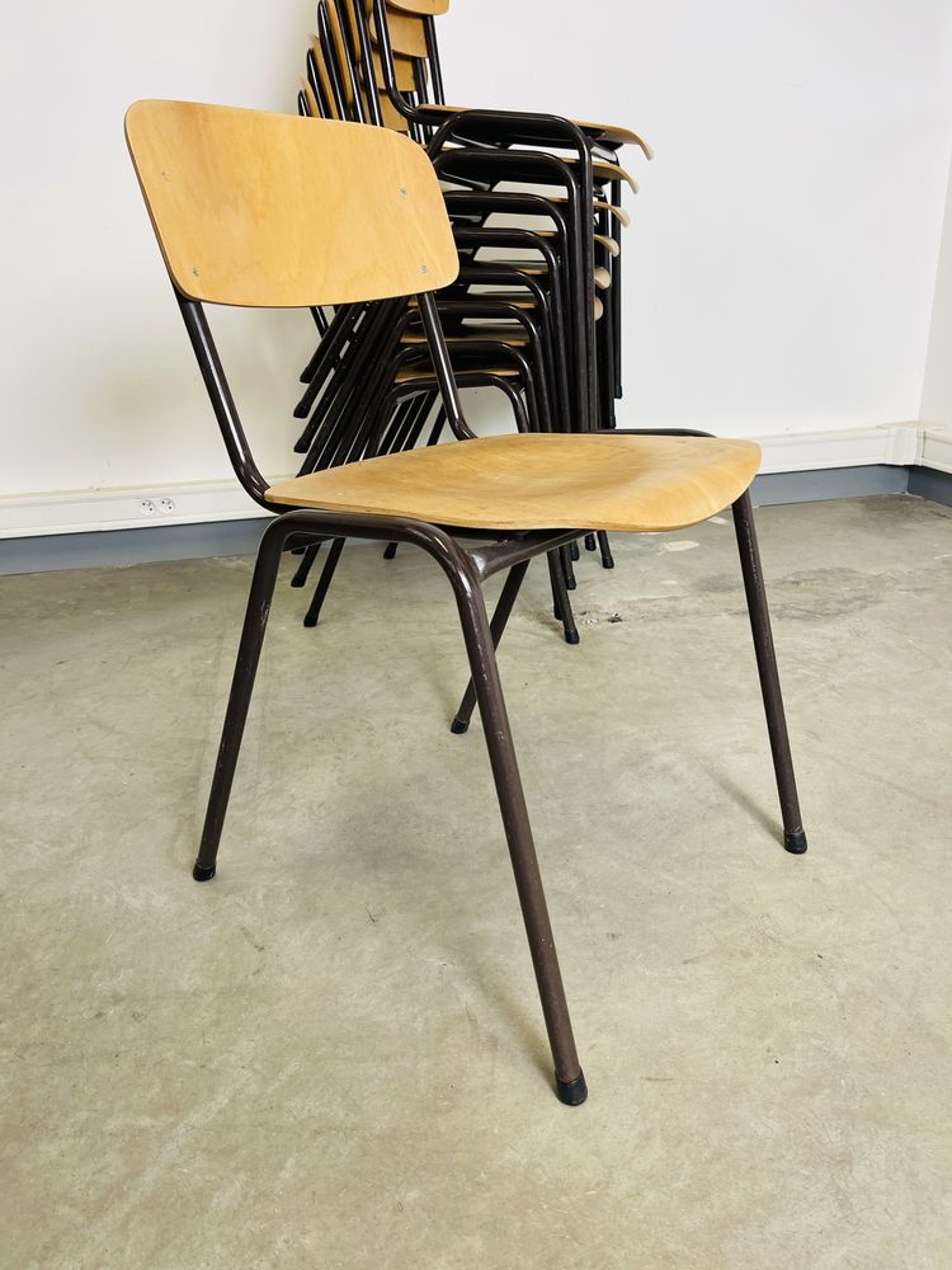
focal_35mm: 26
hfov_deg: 53.1
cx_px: 476
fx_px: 953
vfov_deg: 67.3
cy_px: 635
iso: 125
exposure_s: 1/100
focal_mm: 5.1
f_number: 1.6
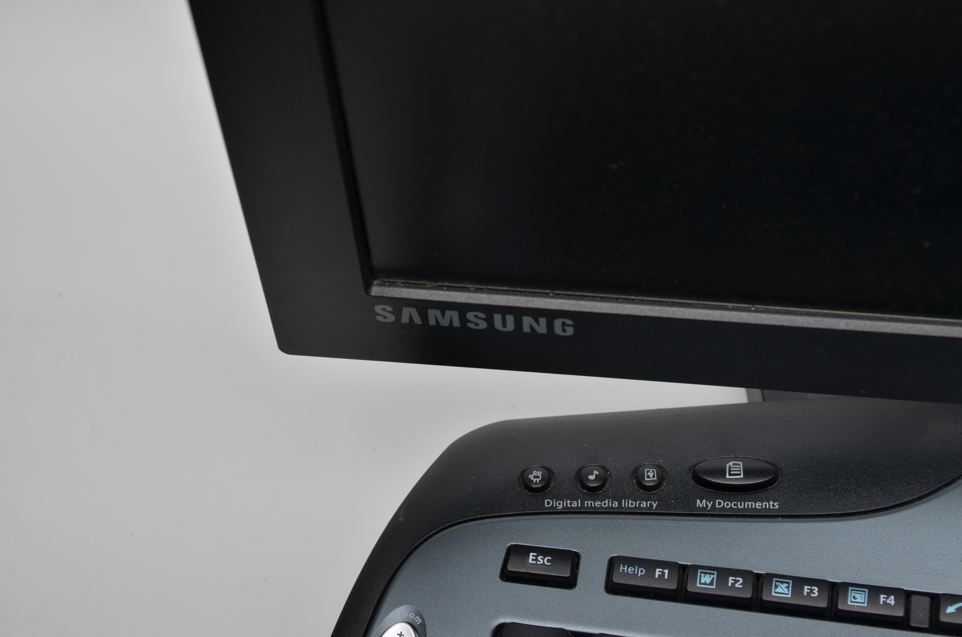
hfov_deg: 27.0
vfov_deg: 18.1
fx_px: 2000
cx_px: 481
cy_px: 318
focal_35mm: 75
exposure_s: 1/125
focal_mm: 50
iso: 250
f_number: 8
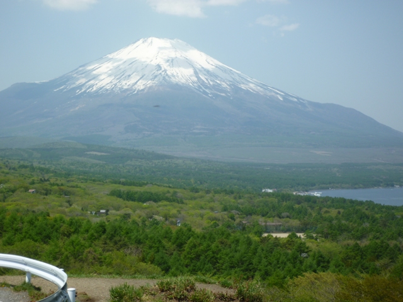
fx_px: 873
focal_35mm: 75
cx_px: 202
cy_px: 151
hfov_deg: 26.0
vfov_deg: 19.6
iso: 80
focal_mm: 13.2
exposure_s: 1/400
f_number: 4.9
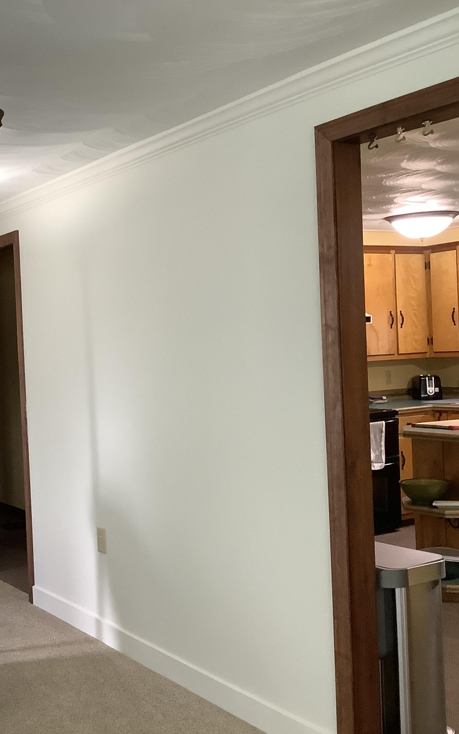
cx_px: 80
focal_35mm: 44
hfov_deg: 28.5
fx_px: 881
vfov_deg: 45.3
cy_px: 366
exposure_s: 1/60
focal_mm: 3.3
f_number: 2.4
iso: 200
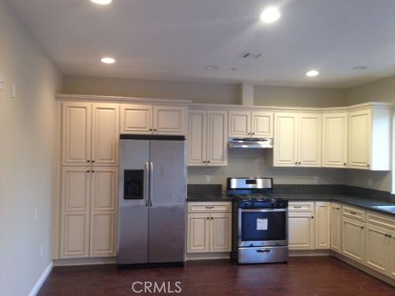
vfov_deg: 42.9
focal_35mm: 33
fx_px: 377
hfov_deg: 55.4
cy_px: 148
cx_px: 198
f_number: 2.4
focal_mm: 4.12
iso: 125
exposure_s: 1/20
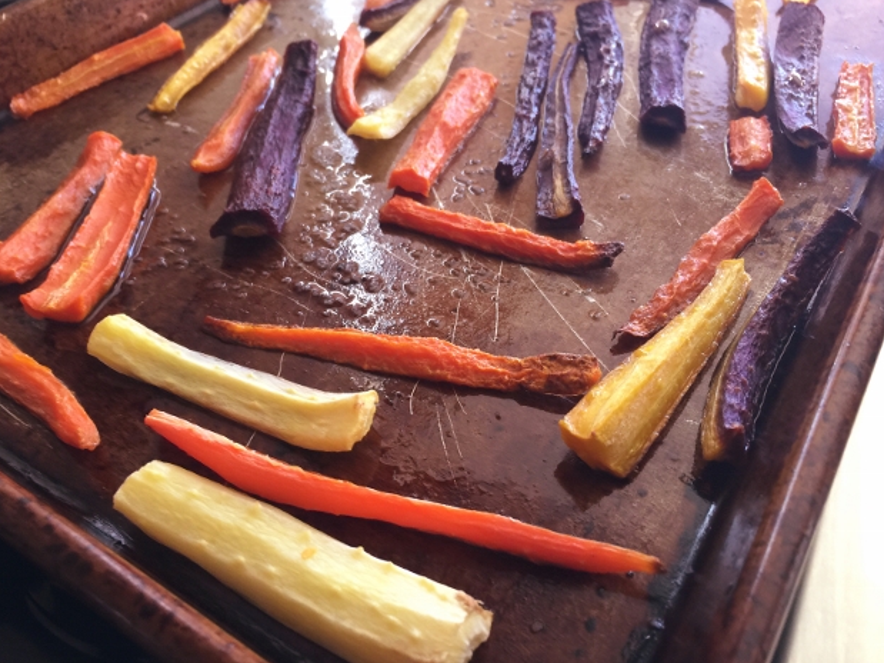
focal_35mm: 30
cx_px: 444
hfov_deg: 60.0
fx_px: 766
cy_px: 323
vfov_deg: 46.8
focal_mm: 4.15
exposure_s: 1/15
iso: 40
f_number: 2.2
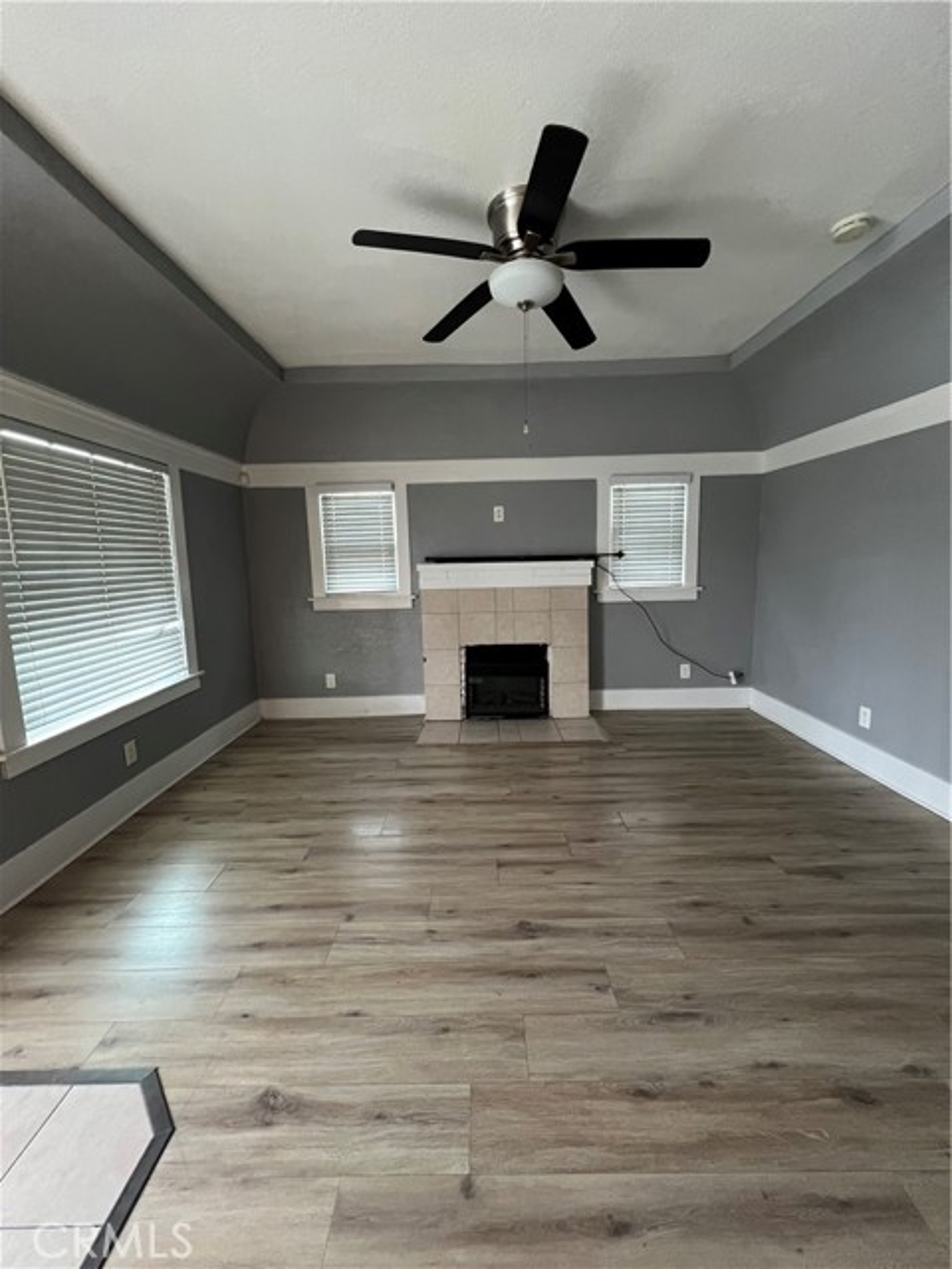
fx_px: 477
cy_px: 634
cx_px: 476
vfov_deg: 106.2
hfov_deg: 89.9
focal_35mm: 13
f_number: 1.8
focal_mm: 1.57
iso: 400
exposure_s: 1/60
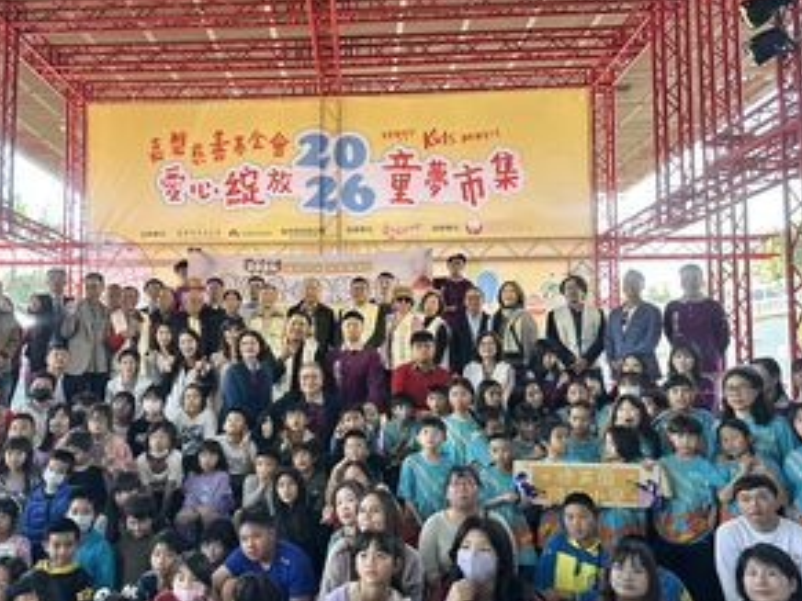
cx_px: 292
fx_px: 764
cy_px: 309
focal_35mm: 33
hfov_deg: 54.6
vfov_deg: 42.9
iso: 80
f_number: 1.78
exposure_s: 1/185
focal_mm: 6.86
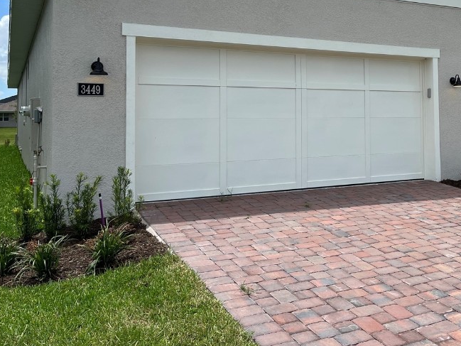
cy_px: 96
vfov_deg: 34.6
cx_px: 353
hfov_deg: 44.1
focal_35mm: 41
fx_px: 546
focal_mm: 5.1
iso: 50
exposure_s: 1/4310
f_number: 1.6
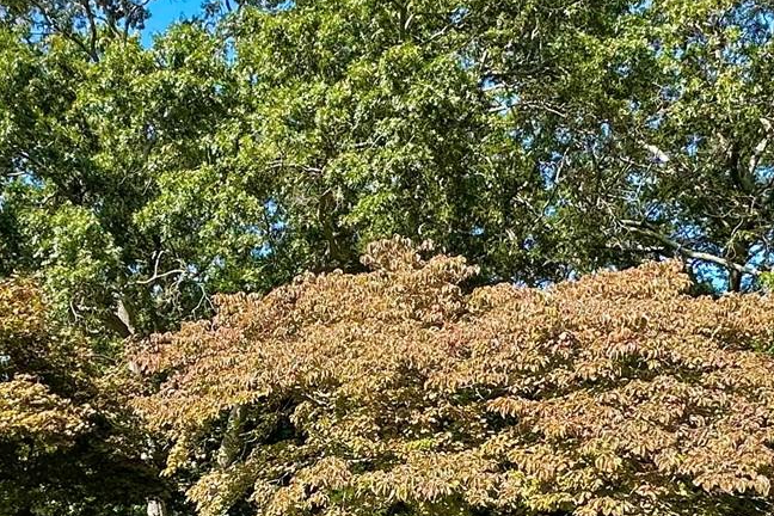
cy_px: 521
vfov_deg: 27.5
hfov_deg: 42.3
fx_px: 989
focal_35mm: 46
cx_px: 277
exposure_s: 1/602
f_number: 2.2
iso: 40
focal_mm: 2.22
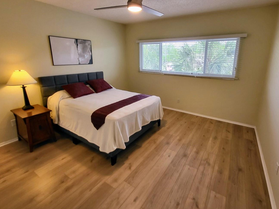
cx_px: 159
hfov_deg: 93.9
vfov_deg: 77.6
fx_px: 129
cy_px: 89
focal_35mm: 16
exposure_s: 1/60
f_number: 2.2
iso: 80
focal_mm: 1.74
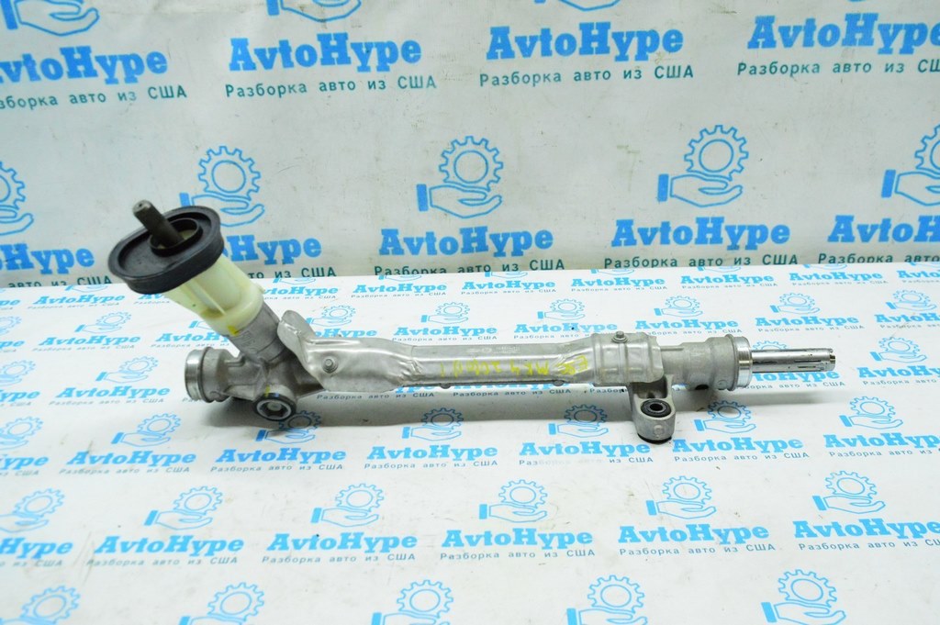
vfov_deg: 39.9
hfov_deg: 57.3
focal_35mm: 33
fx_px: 861
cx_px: 470
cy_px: 312
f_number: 6.3
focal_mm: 22
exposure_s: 1/320
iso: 6400
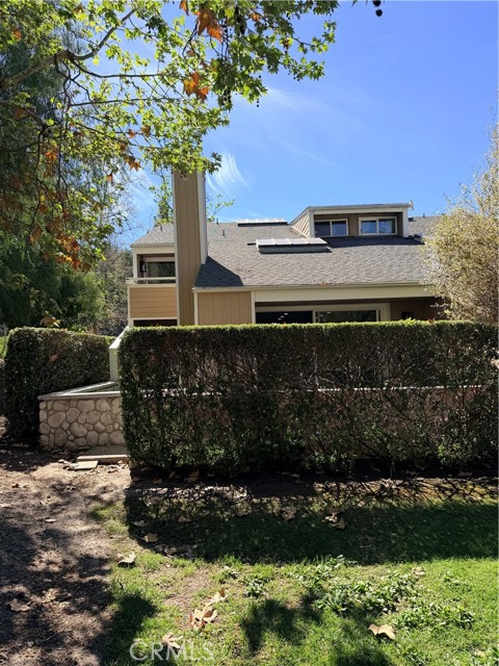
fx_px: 461
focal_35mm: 24
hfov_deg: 56.8
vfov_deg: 71.6
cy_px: 333
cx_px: 250
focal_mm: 6.76
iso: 80
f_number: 1.78
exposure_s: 1/2801
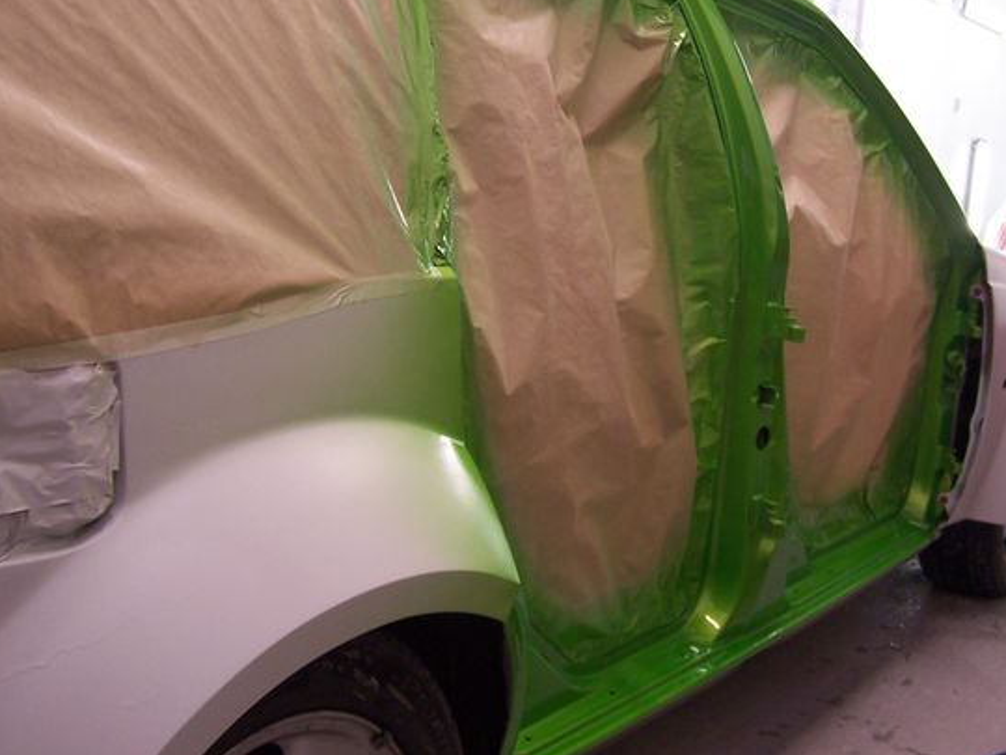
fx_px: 1308
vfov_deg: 32.2
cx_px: 518
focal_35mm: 45
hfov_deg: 42.1
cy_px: 358
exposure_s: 1/10
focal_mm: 6.3
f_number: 2.8
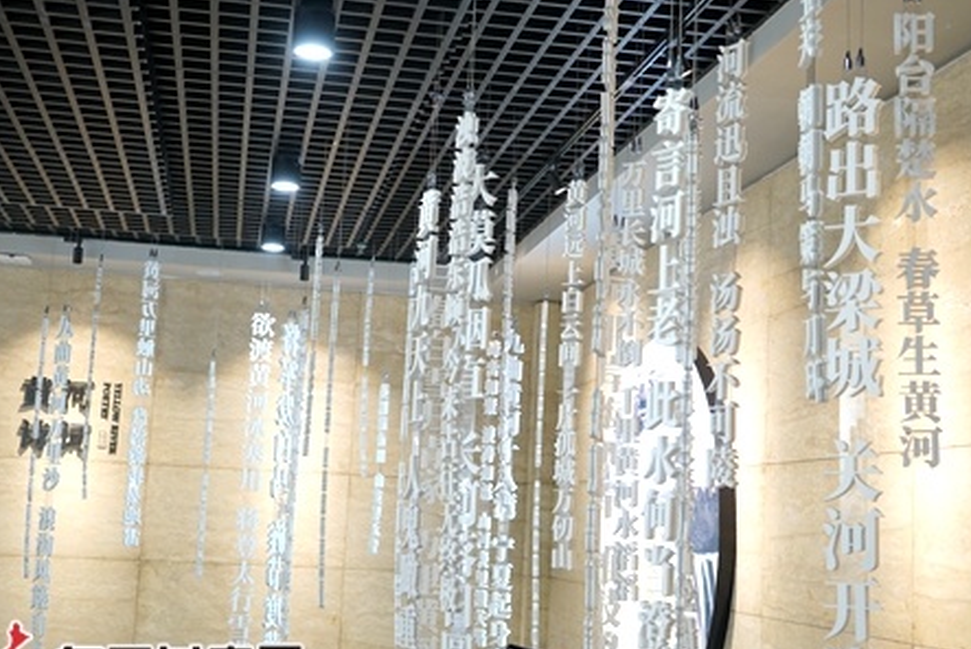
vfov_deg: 26.0
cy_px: 321
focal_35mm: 52
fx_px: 1403
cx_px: 500
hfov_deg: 38.2
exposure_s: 1/60
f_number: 4
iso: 800
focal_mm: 36
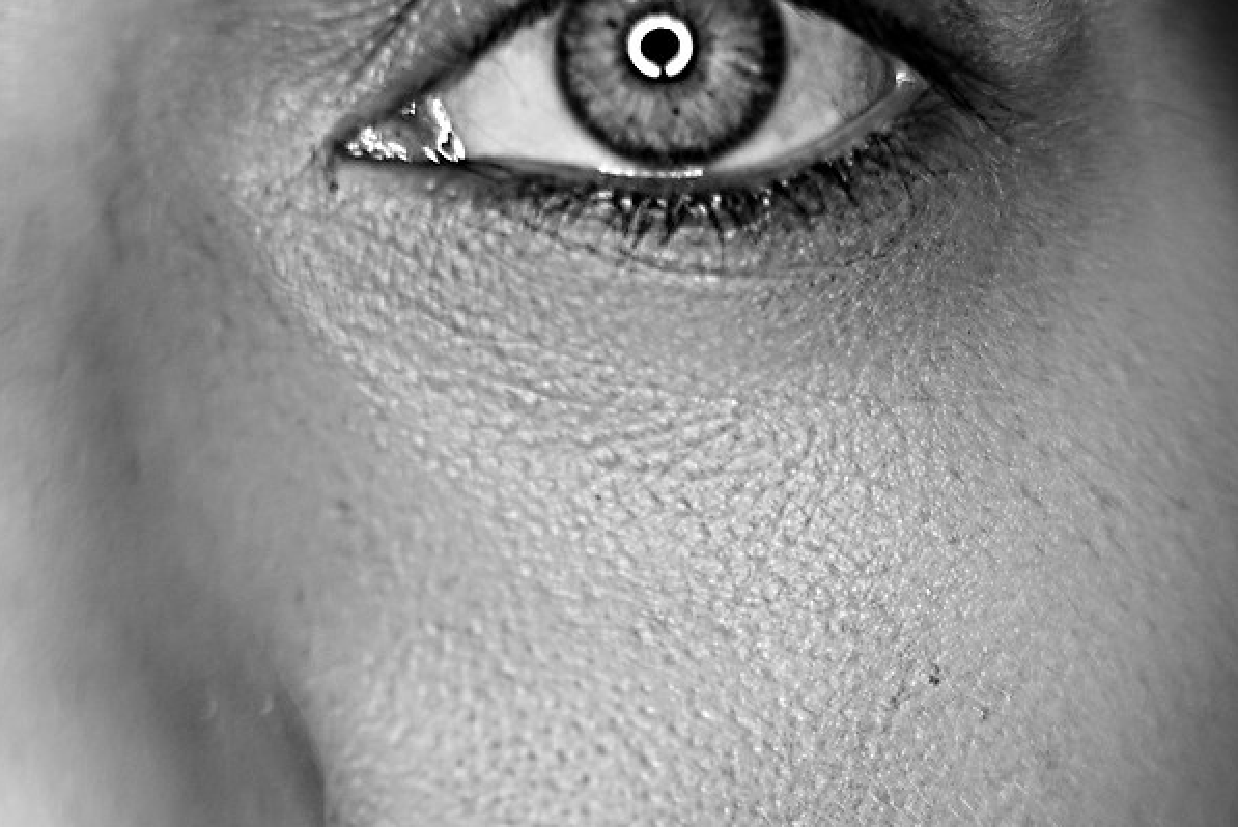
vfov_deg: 6.8
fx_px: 6917
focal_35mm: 201
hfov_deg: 10.2
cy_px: 1001
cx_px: 817
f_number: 1.6
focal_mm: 50
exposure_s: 1/400
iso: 250
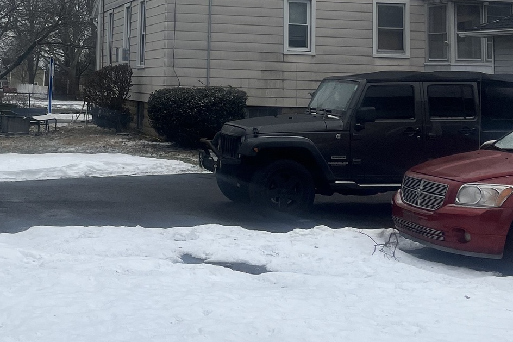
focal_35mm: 66
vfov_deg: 19.8
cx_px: 143
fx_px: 940
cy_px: -29
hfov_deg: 30.1
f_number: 1.6
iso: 50
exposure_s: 1/2222
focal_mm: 5.1
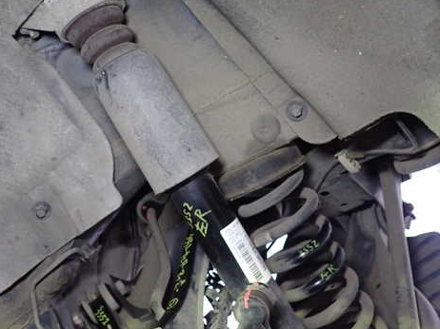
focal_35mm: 39
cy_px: 141
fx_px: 495
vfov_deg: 36.7
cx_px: 208
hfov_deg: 47.9
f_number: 2.3
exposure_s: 1/30
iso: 800
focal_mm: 5.4
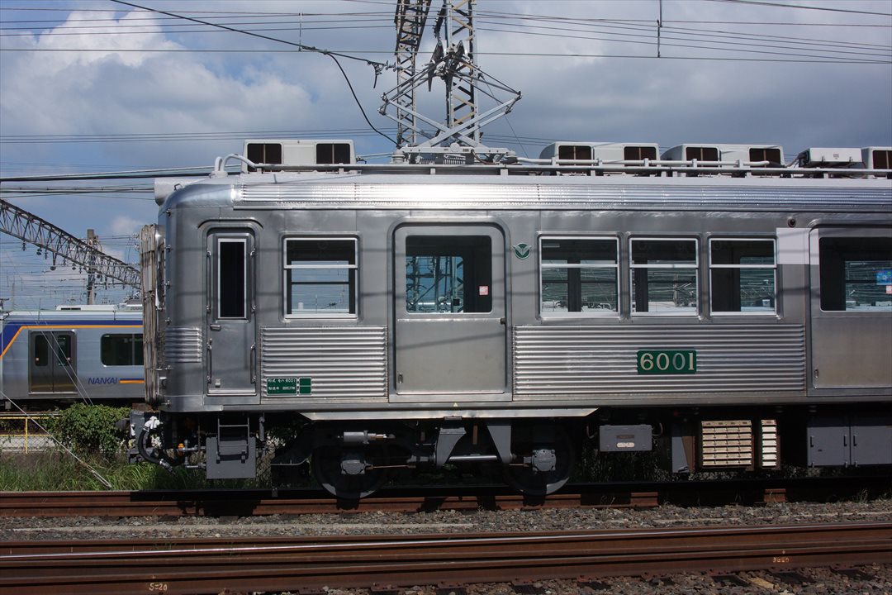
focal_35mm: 45
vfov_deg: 29.9
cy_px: 298
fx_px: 1115
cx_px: 446
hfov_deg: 43.6
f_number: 9
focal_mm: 30
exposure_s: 1/1600
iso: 400
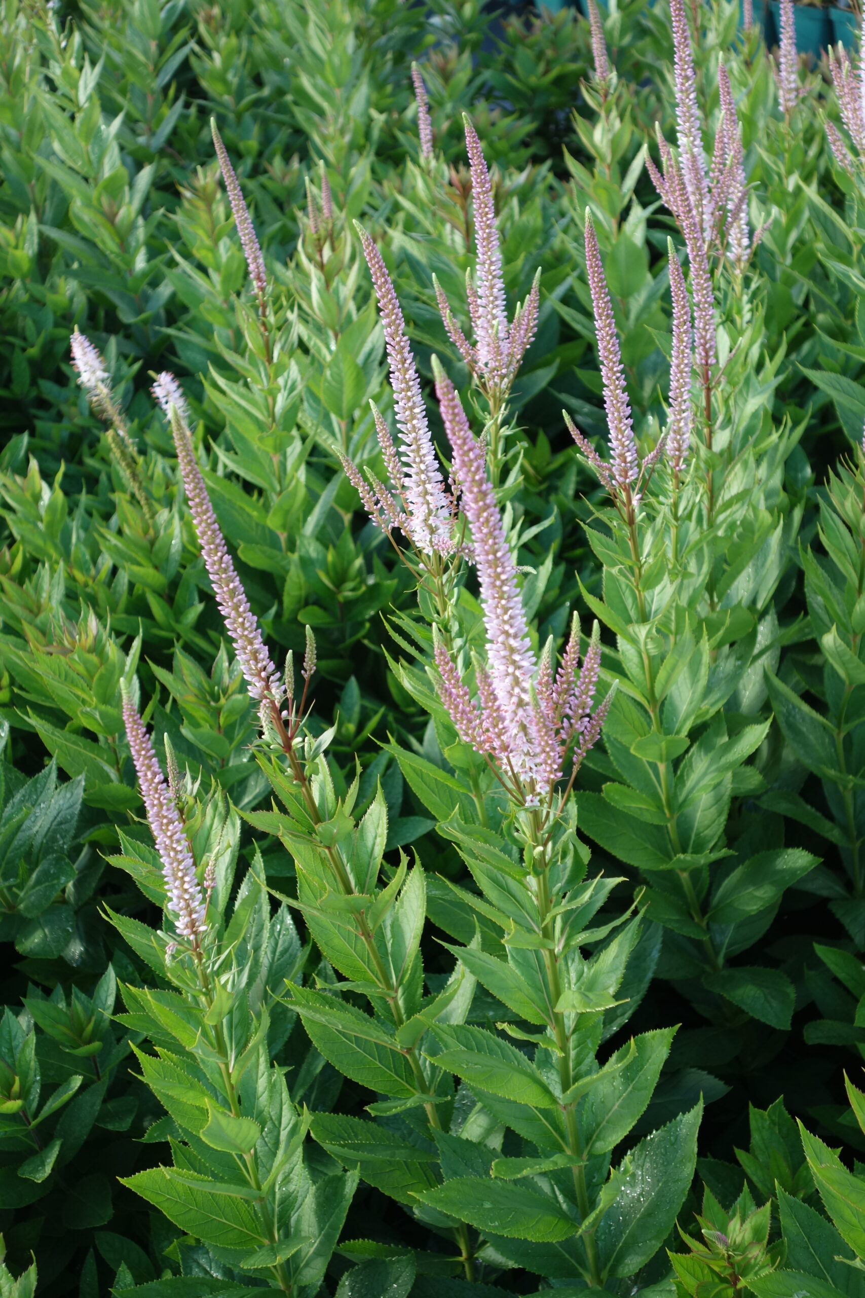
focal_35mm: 49
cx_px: 432
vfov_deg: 40.3
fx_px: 1766
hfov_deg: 27.5
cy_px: 649
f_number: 4.5
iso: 125
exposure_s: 1/125
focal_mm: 18.23
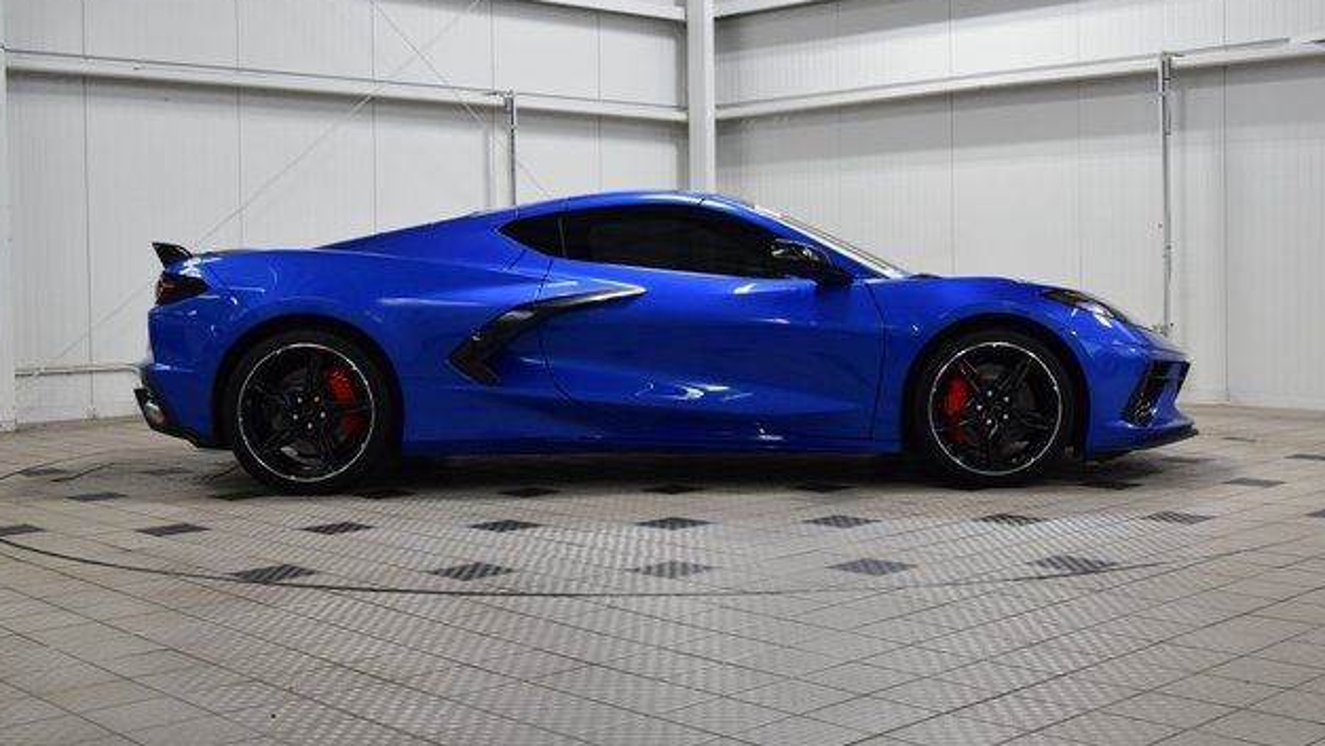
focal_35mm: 47
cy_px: 352
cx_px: 655
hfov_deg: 44.1
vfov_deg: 25.7
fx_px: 1635
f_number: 7.1
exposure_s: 1/60
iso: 1600
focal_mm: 29
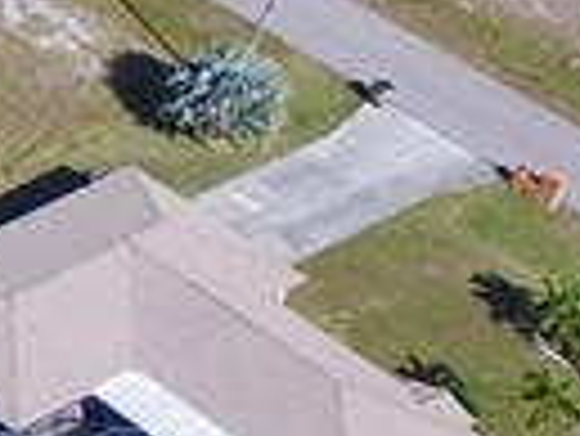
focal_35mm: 159
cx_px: -1151
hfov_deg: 9.6
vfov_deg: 9.3
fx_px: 2667
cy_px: 18
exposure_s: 1/940
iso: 100
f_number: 2.8
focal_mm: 3.61
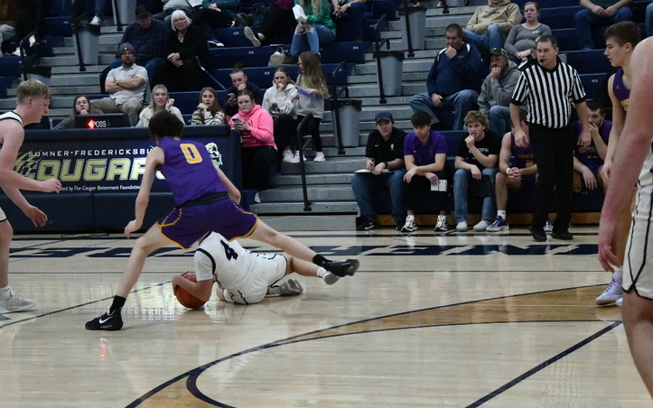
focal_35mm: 104
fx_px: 1851
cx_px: 318
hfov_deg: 20.0
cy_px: 233
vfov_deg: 12.6
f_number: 11
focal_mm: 72
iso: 16000
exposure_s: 1/320
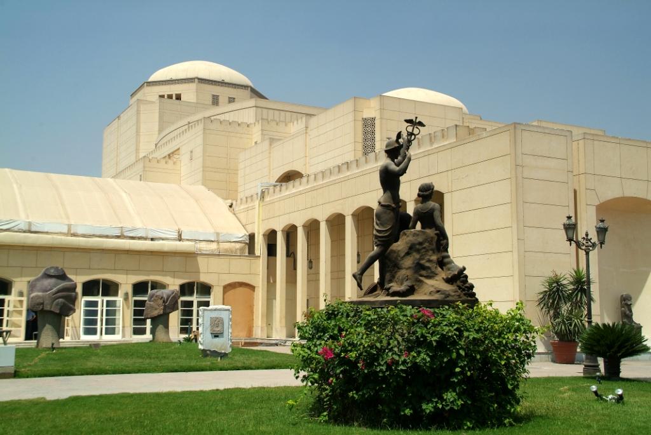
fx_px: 706
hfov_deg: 49.5
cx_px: 326
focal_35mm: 39
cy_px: 218
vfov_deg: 34.3
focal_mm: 26
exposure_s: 1/125
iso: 100
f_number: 6.7
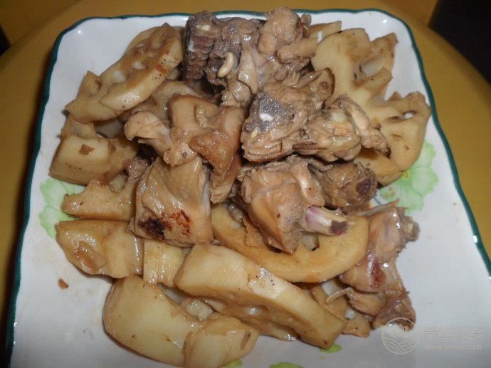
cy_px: 184
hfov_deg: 65.3
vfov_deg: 51.3
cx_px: 246
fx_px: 383
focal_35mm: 27
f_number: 8.9
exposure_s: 1/15
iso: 100
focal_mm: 4.9
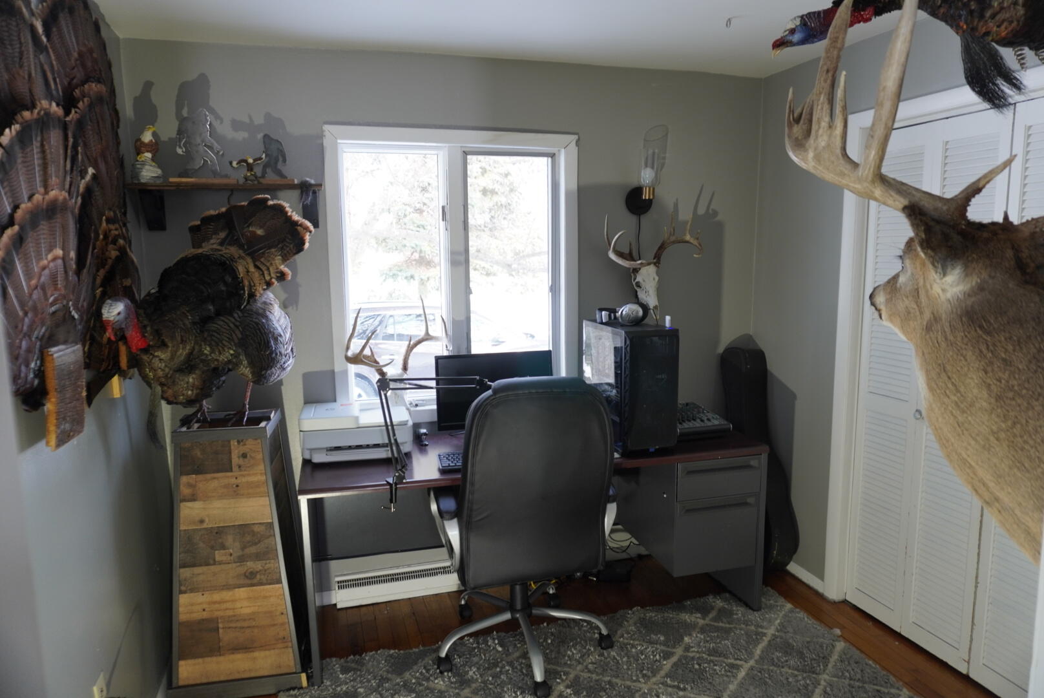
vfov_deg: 53.2
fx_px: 696
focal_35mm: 24
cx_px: 522
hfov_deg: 73.7
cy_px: 349
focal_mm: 16
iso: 200
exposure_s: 1/60
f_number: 4
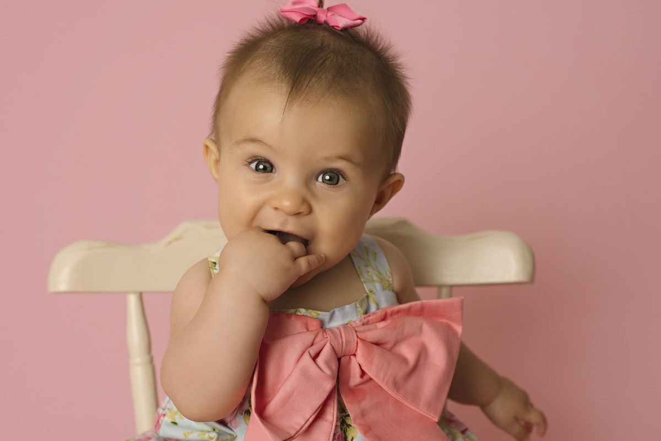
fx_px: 964
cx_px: 330
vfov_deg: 25.8
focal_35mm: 52
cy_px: 220
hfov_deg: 37.9
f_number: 3.2
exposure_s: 1/200
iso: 400
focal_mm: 35
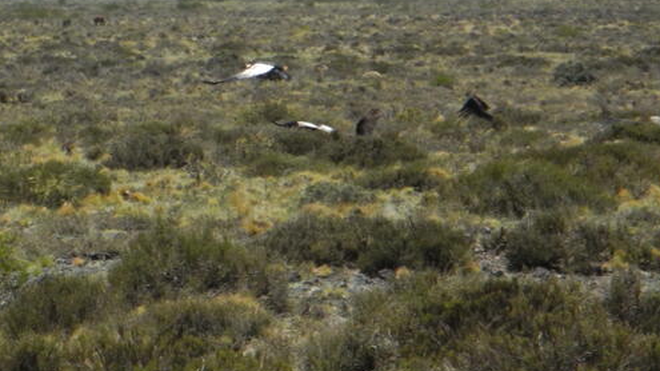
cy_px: 15
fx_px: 7890
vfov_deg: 2.7
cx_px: 75
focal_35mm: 451
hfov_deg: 4.8
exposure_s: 1/2000
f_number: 5.6
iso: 400
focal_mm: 42.6
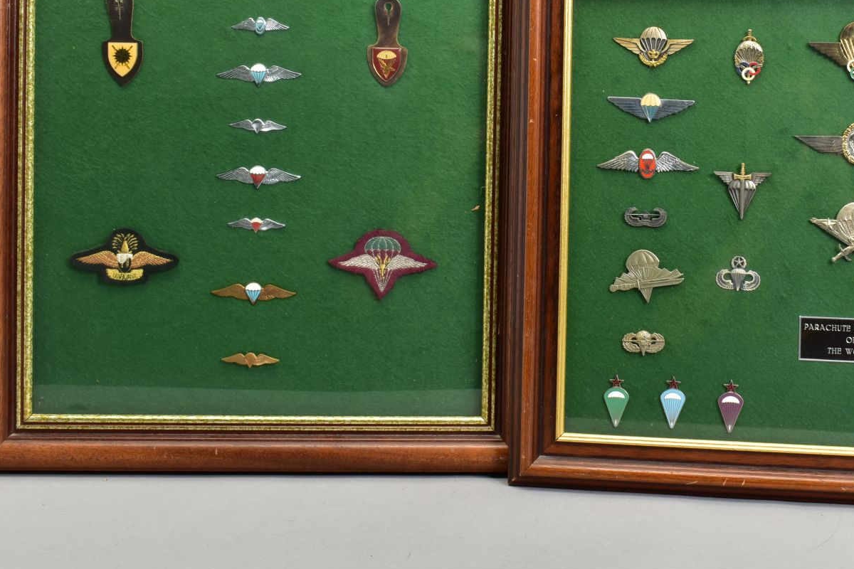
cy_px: 146
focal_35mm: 63
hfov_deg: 31.6
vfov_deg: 21.4
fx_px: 1494
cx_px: 593
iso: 100
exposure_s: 1/100
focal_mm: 28
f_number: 10
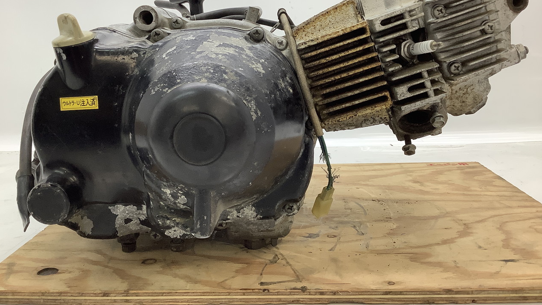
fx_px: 489
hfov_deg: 58.0
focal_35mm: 34
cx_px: 270
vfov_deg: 34.3
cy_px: 103
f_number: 2.4
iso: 80
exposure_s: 1/120
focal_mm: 3.3
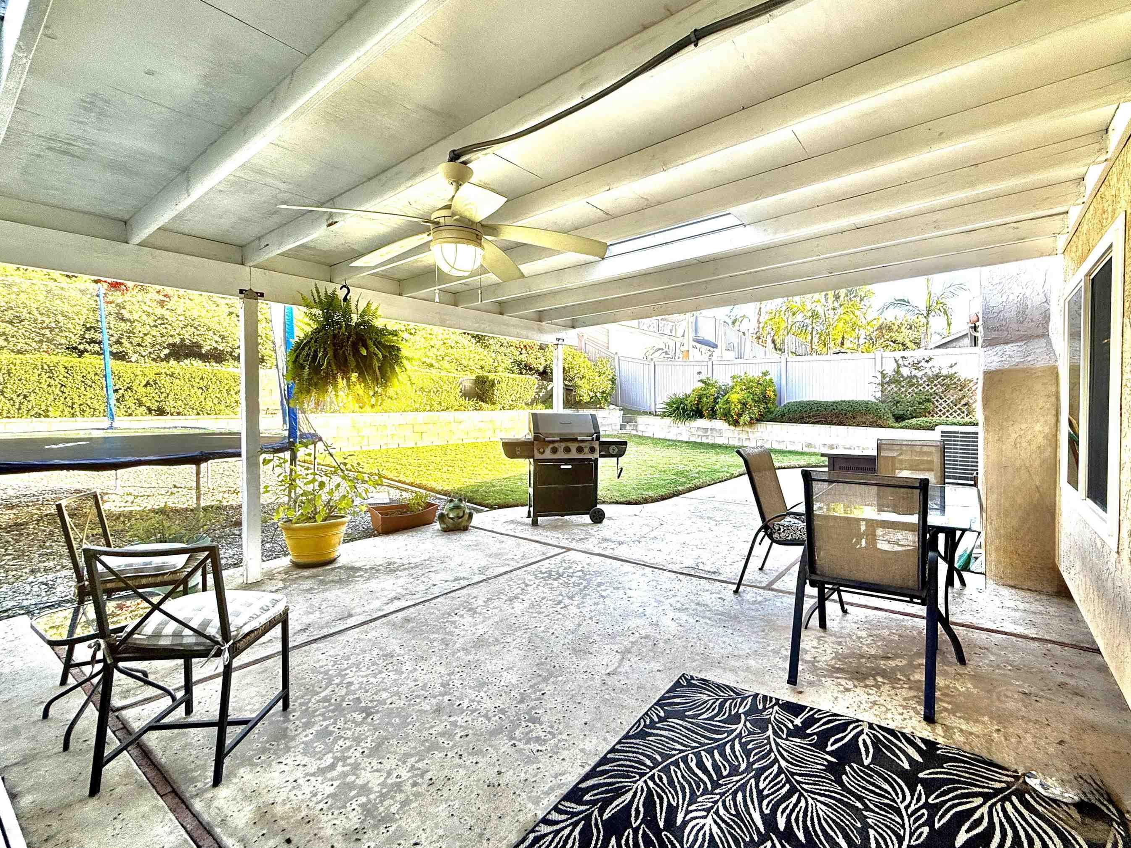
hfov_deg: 94.0
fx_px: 523
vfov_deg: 78.1
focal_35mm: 16
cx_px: 639
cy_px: 416
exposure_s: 1/153
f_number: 2.2
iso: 64
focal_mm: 2.22
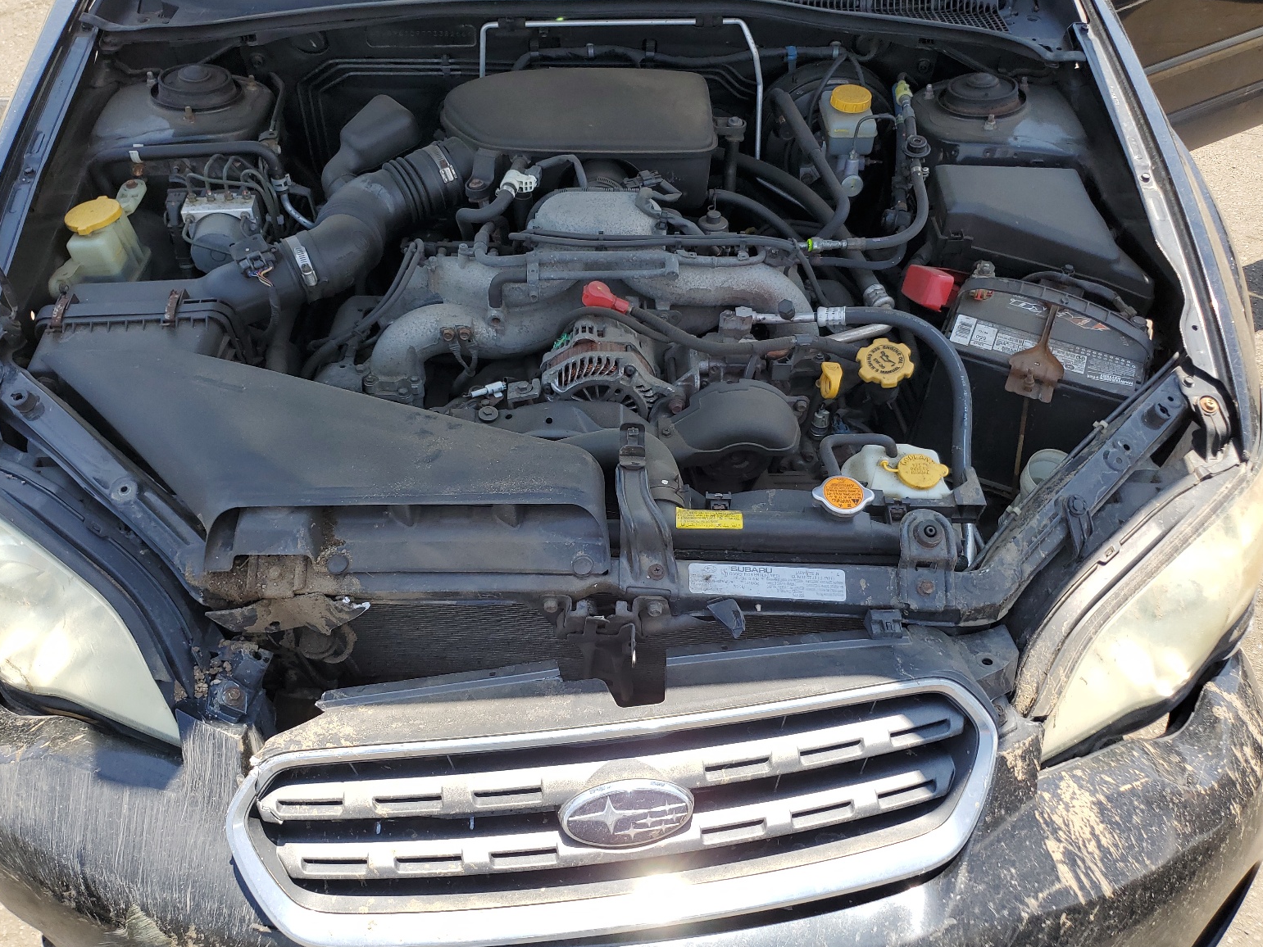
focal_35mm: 27
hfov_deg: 65.3
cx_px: 622
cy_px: 464
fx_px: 985
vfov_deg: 51.4
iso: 50
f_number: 1.5
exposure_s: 1/909
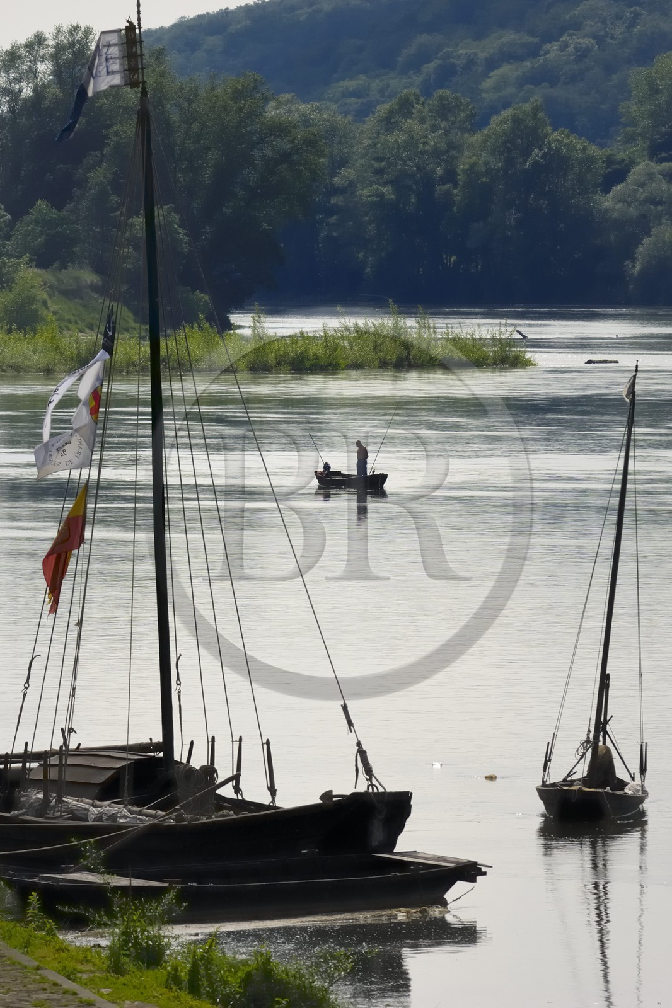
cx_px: 336
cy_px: 504
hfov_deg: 3.1
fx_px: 12604
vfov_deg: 4.6
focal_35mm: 450
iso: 100
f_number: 9
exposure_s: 1/250
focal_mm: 300
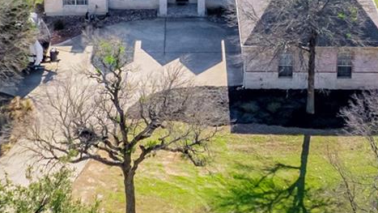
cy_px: 55
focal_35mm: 101
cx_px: 169
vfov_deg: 12.0
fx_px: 1013
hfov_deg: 21.1
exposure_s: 1/1250
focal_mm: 8.38
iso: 200
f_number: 2.8
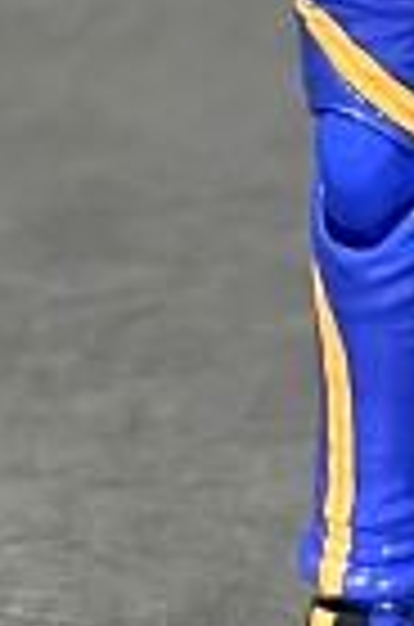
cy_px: -270
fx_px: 2028
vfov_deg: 16.2
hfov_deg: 11.2
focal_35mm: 117
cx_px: 639
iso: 500
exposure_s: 1/50
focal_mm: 4.2
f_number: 1.6
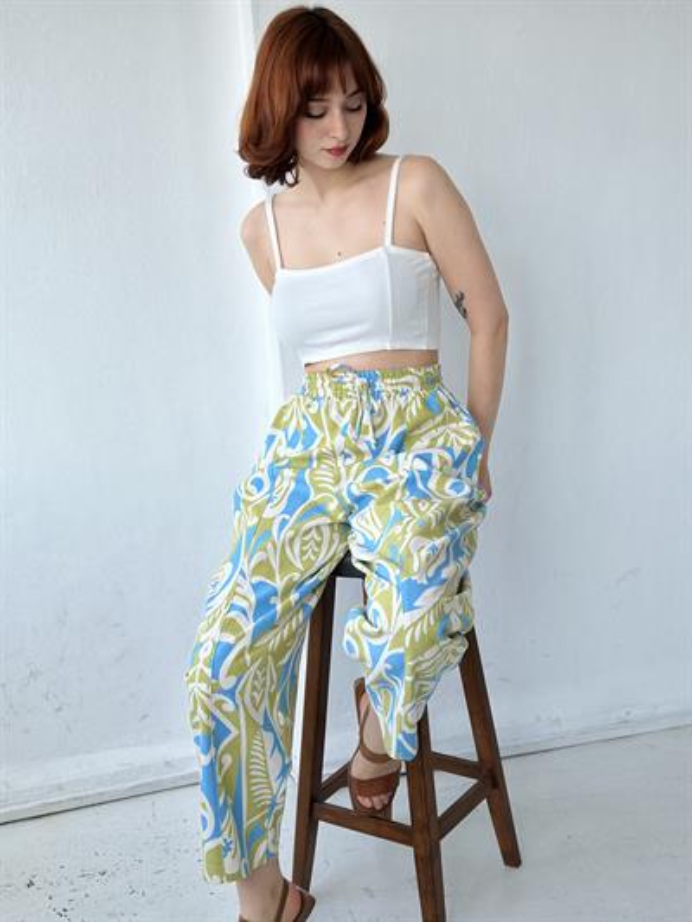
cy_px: 461
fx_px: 1279
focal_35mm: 48
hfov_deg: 30.3
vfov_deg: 39.6
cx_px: 346
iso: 80
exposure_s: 1/1085
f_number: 1.78
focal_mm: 6.86
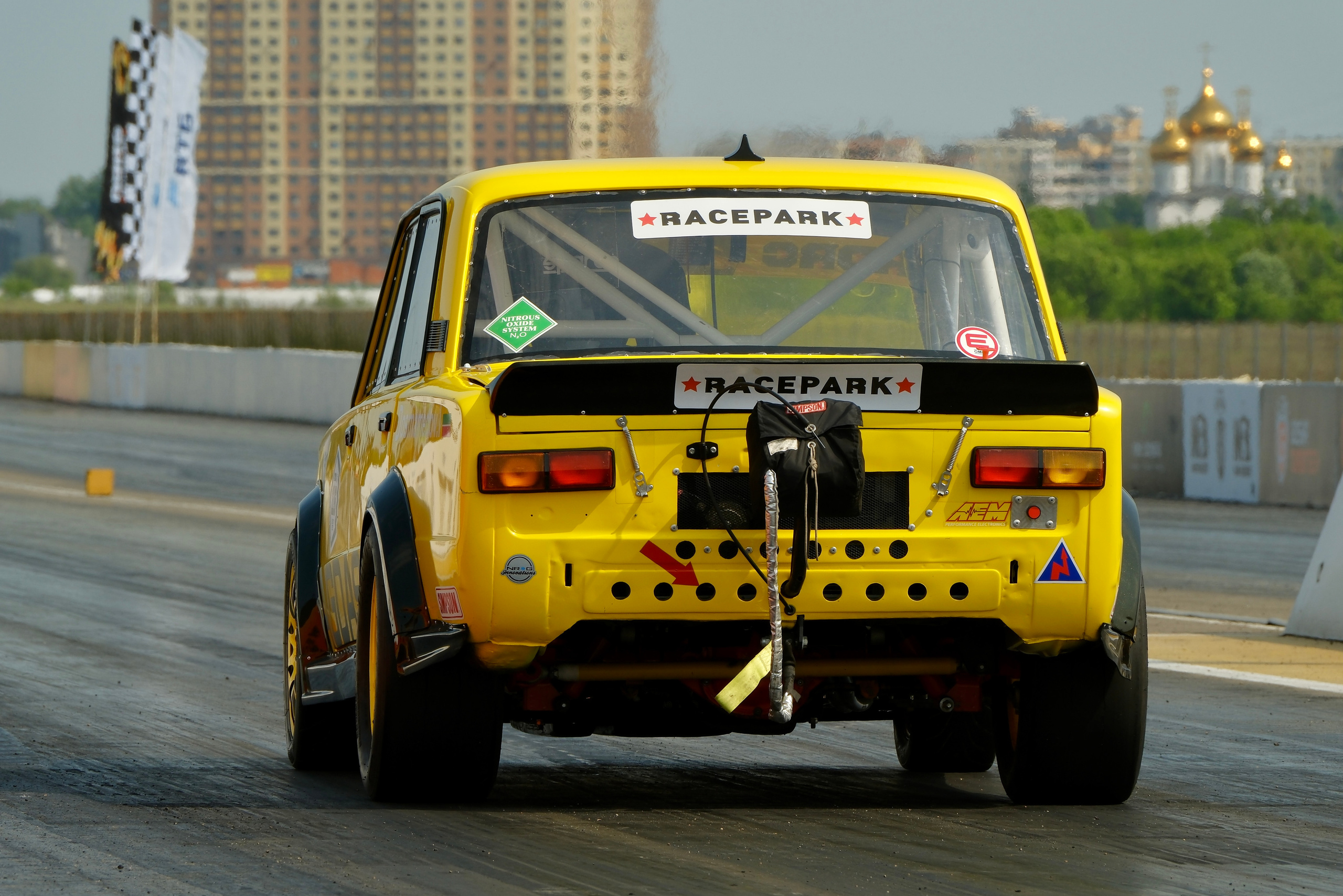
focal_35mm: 373
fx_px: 13915
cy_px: 448
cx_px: 672
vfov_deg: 3.7
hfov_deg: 5.5
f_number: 13
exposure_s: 1/320
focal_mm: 248.9
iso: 160
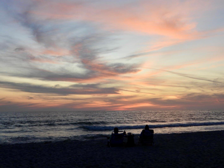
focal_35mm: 50
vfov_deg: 29.1
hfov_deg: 38.2
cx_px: 112
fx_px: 323
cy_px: 84
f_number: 3.2
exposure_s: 1/100
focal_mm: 9
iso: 100
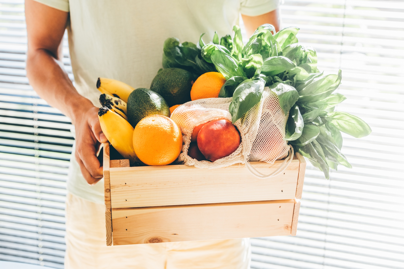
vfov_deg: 24.6
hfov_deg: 36.2
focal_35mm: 55
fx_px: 617
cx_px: 202
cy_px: 134
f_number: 4.5
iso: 320
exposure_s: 1/160
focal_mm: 55
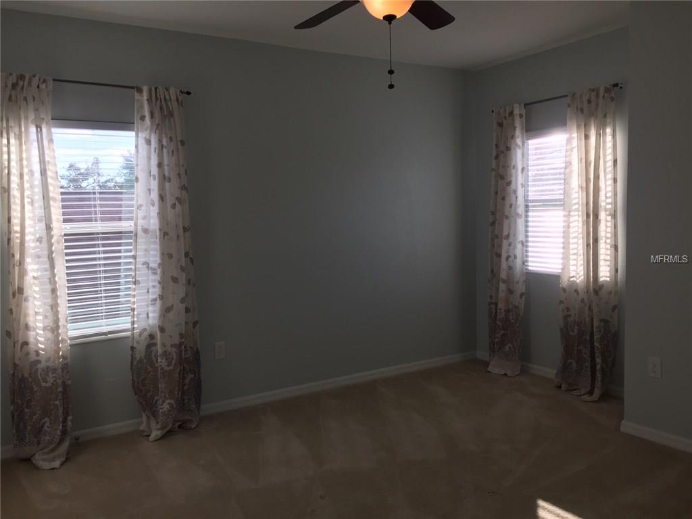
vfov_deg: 48.2
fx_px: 580
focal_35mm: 29
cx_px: 346
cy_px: 260
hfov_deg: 61.7
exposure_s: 1/260
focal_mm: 4.15
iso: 32
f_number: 2.2
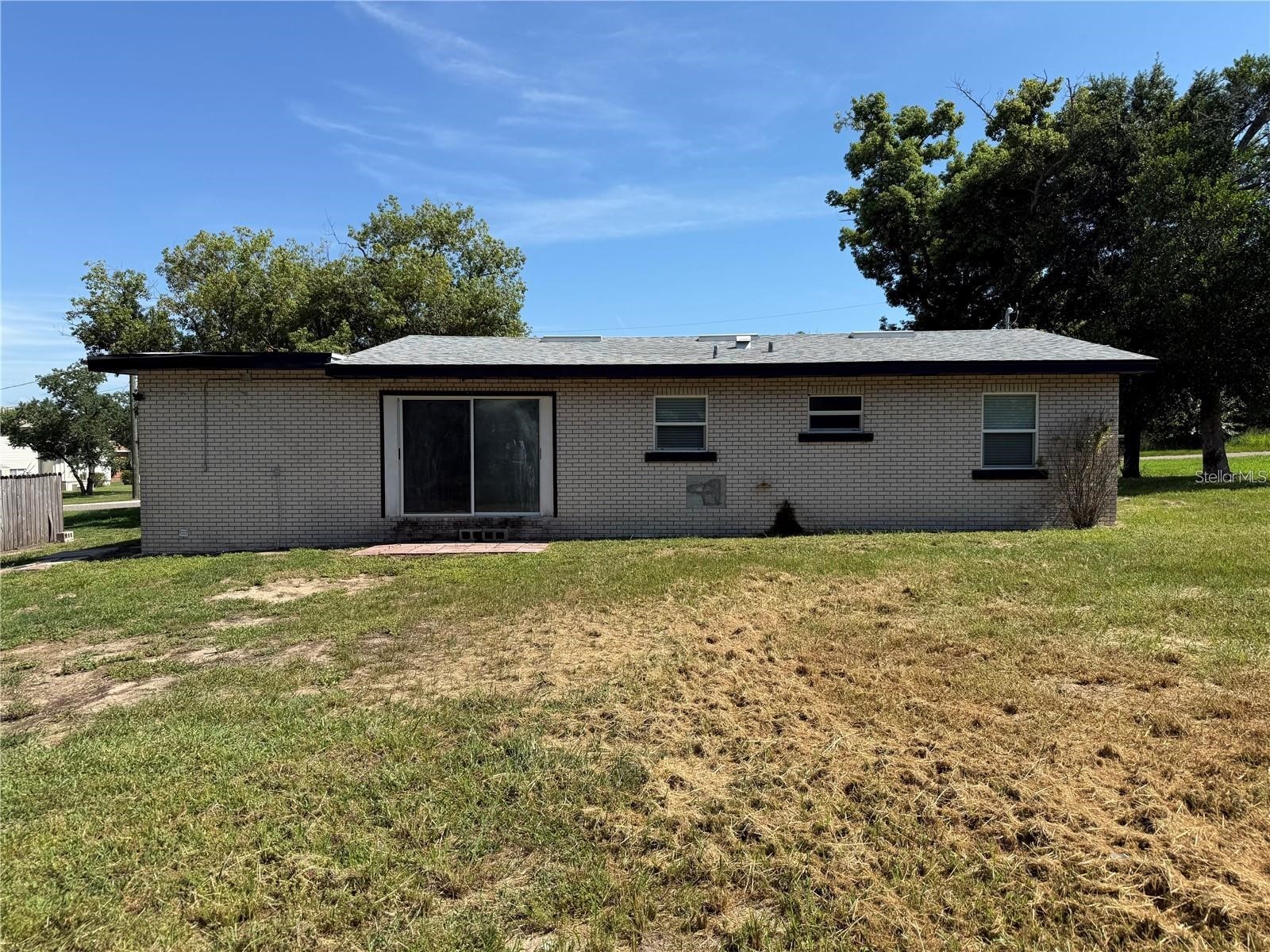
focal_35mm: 24
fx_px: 881
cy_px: 476
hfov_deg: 71.6
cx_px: 635
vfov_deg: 56.8
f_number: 1.78
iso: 80
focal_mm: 6.76
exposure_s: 1/3759
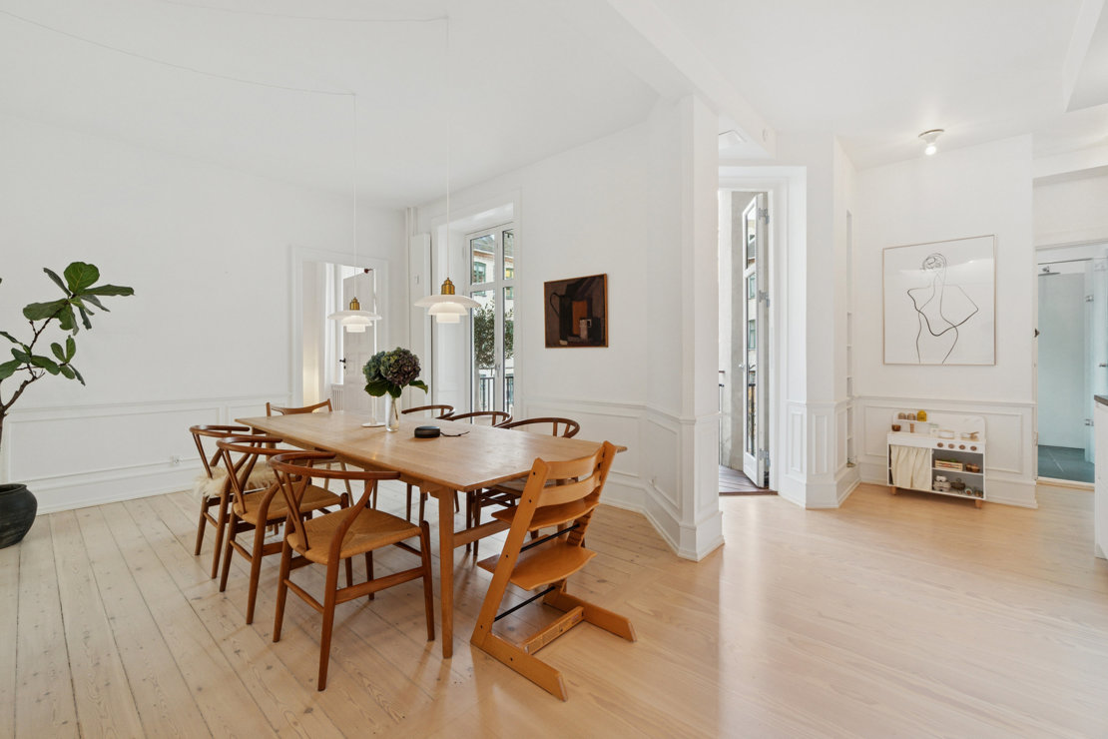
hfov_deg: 100.4
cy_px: 370
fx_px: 462
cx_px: 554
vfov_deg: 77.3
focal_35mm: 15
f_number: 8
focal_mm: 10
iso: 500
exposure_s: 1/30
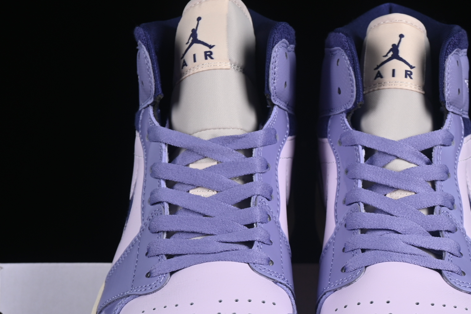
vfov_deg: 10.0
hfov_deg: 14.9
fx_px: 1792
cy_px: 286
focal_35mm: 137
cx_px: 312
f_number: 8
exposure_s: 1/80
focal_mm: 50
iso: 160
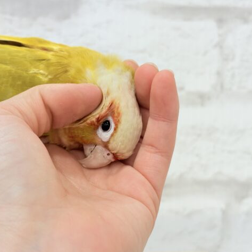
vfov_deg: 27.7
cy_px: 127
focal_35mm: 62
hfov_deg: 27.7
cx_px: 107
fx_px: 511
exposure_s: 1/50
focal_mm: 5.96
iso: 40
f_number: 1.6
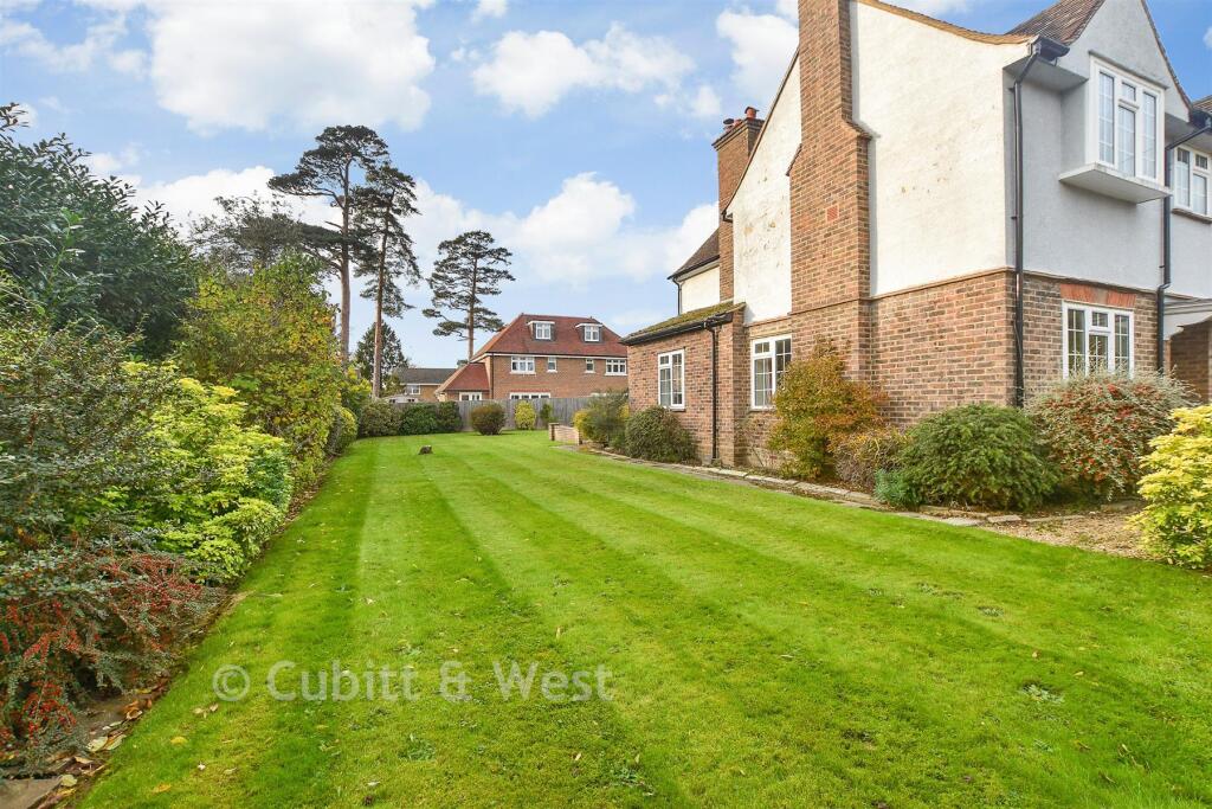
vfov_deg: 77.3
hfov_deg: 100.4
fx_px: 505
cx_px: 606
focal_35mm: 15
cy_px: 404
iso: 160
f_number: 8
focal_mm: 10
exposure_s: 1/100
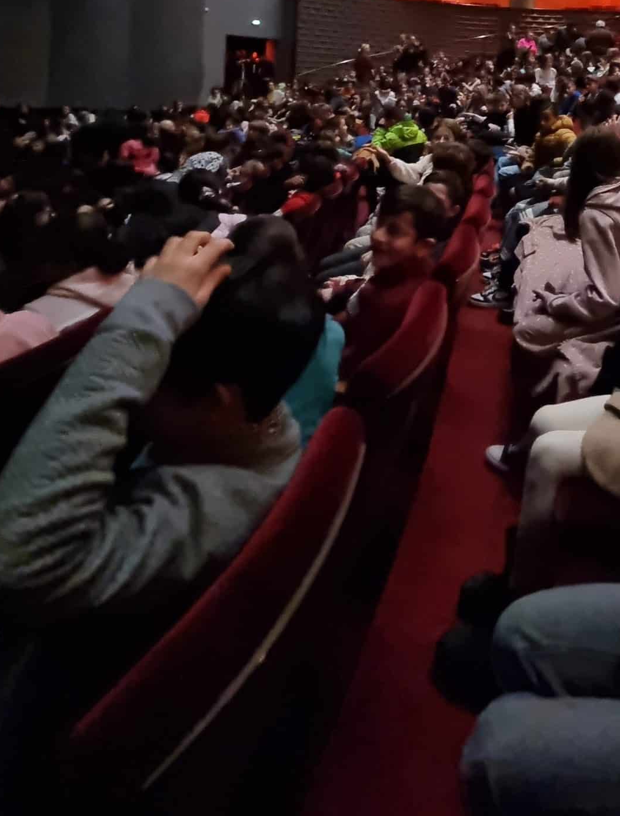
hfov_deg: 53.2
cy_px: 68
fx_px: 568
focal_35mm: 24
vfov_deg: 59.6
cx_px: 501
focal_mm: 2.2
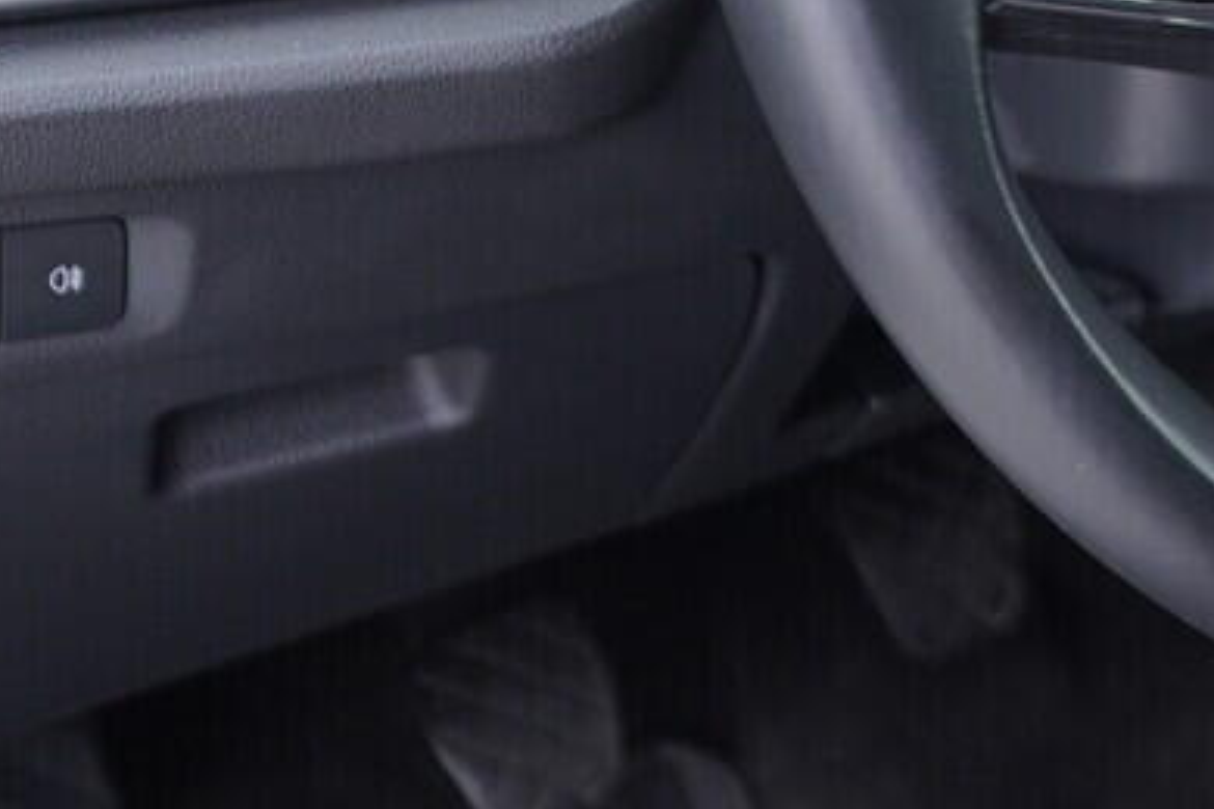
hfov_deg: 14.7
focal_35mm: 133
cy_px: -308
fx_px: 4485
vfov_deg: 10.1
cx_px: 1619
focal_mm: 24
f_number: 2.8
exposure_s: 1/40
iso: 250
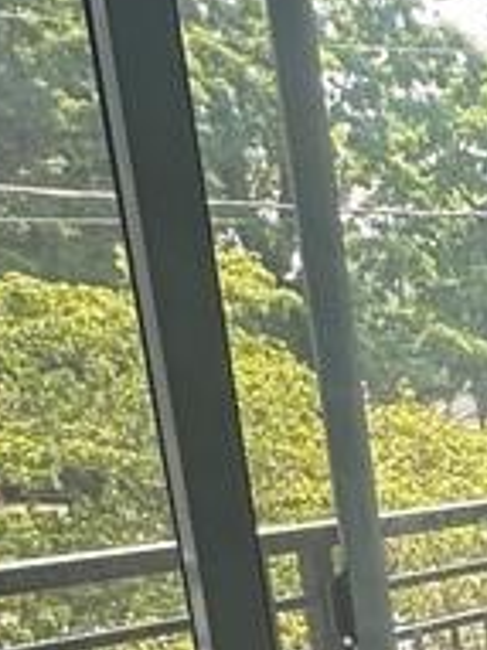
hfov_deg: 14.5
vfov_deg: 23.9
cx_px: 1093
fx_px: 1408
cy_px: 762
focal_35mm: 75
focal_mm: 2.22
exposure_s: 1/157
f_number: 2.2
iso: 40
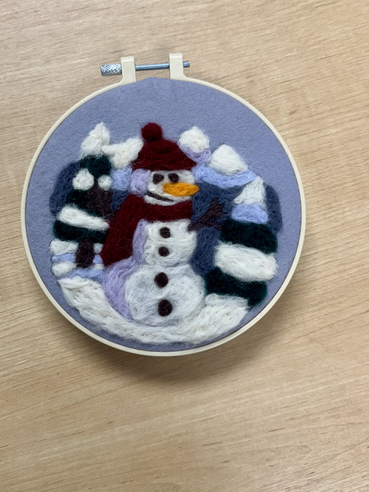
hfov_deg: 42.8
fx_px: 469
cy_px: 231
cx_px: 156
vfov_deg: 55.3
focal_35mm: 33
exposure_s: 1/120
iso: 200
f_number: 1.78
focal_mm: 6.76
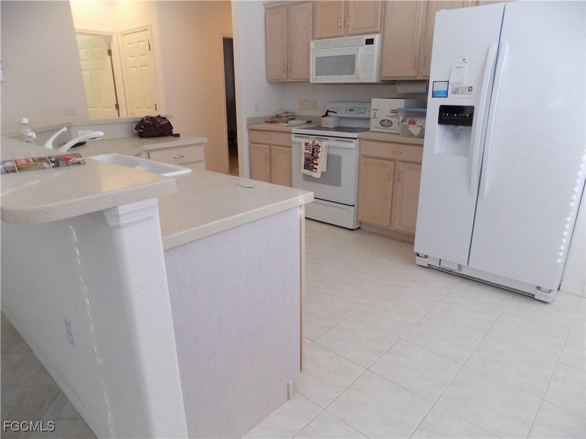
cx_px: 293
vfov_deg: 58.9
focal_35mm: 23
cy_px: 220
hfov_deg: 73.9
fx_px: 389
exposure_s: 1/30
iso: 220
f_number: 3.1
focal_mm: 4
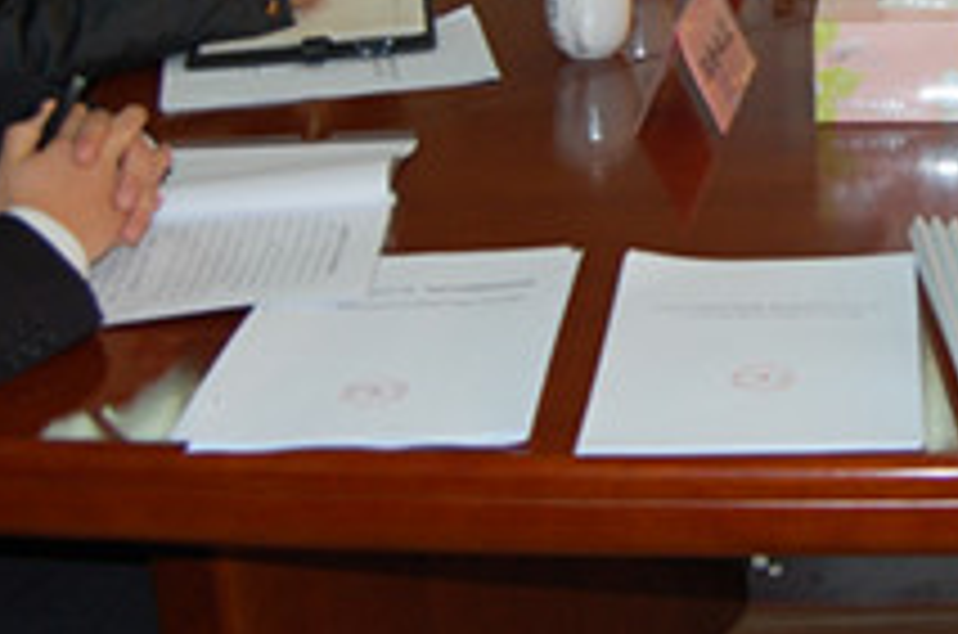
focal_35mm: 81
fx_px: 2151
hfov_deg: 24.0
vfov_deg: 16.5
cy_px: 49
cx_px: 949
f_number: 3.5
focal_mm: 18
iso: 400
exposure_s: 1/60
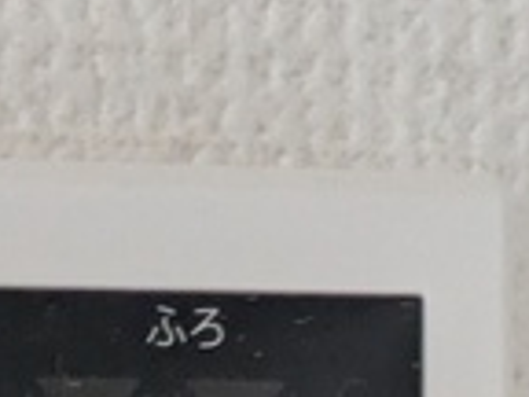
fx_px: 5211
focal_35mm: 341
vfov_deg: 4.2
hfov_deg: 5.7
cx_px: -276
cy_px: 1081
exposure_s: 1/30
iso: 474
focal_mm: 5.43
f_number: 1.89
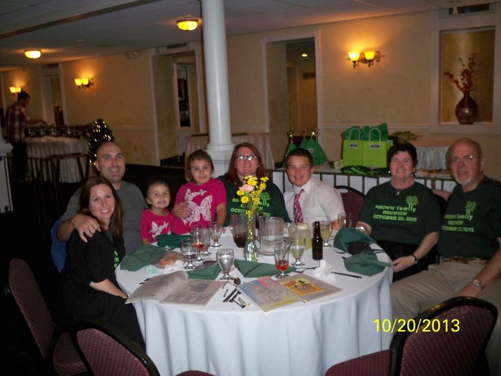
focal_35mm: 35
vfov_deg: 40.7
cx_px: 250
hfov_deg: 52.6
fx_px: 507
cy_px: 188
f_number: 3.1
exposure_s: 1/60
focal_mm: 6.3
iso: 200
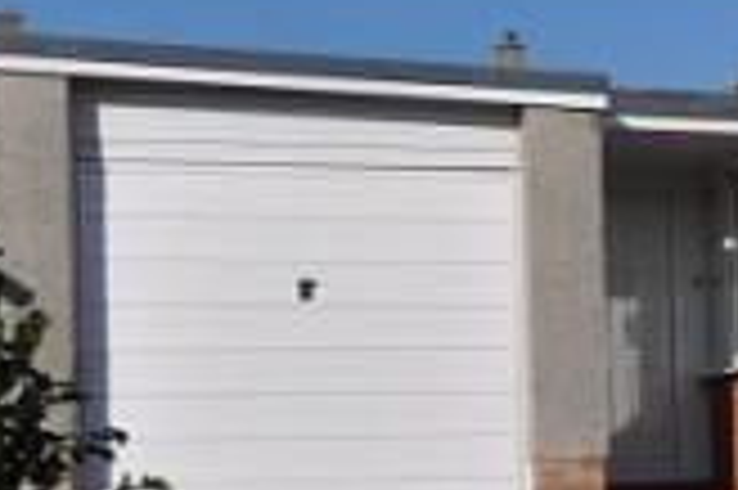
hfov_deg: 13.7
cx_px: 1372
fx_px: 2703
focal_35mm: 132
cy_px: 411
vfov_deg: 10.3
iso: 200
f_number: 11
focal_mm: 22
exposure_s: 1/500
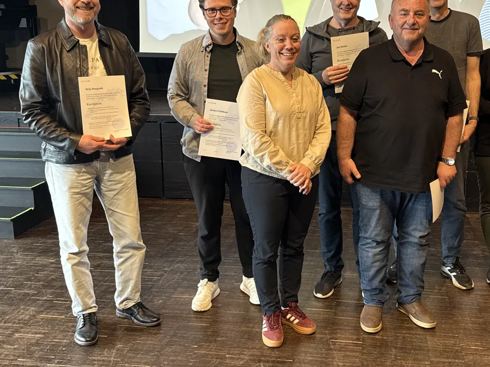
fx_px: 566
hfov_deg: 46.4
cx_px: 309
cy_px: 137
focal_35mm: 40
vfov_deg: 35.8
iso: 200
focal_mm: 6.76
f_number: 1.78
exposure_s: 1/80
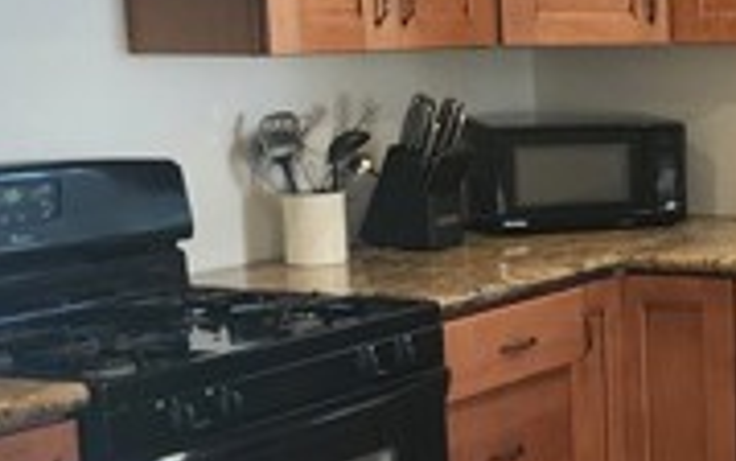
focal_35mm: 87
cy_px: 263
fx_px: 1746
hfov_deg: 20.9
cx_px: 1036
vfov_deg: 15.0
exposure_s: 1/120
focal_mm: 6.4
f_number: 1.8
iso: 250
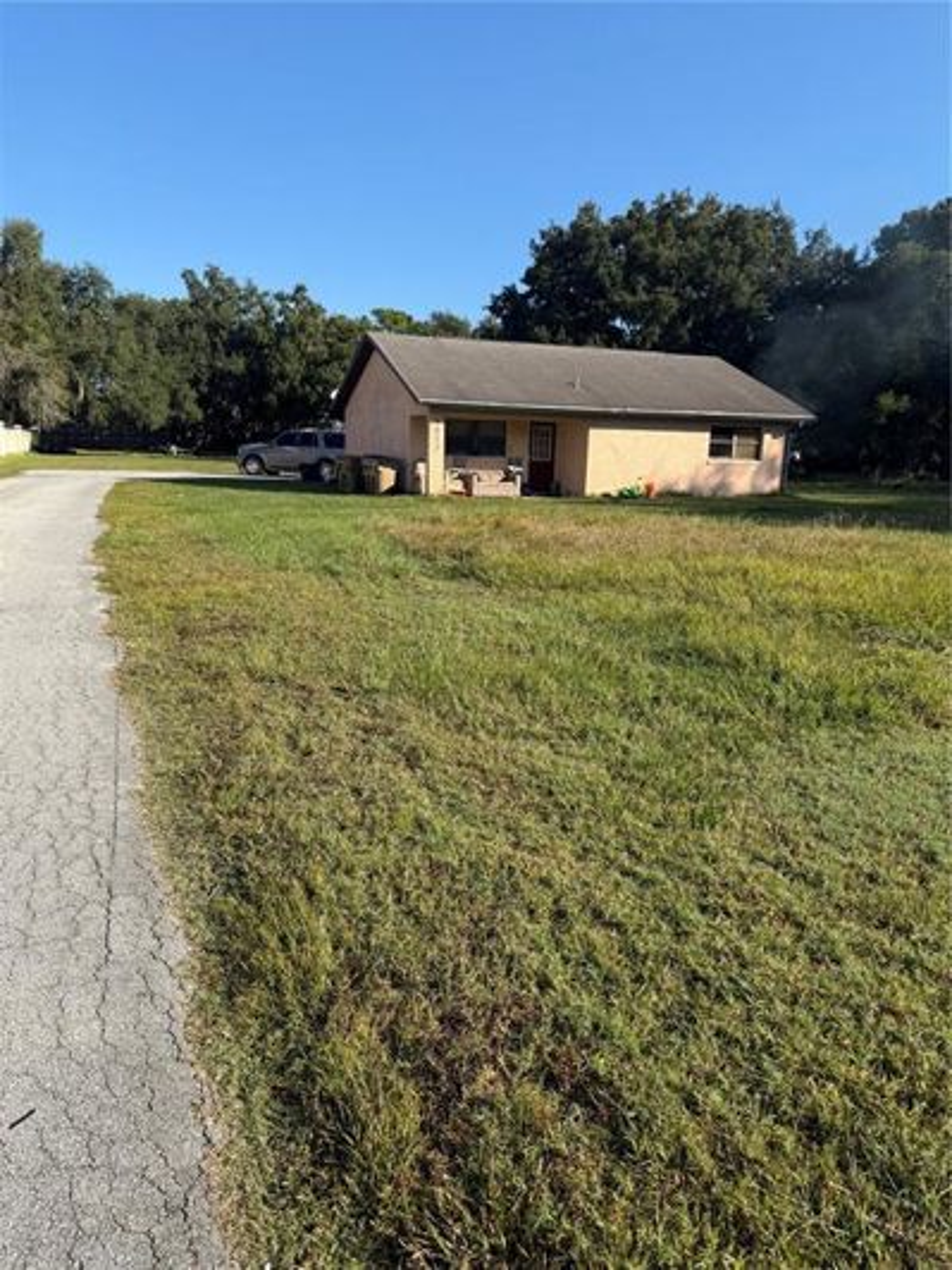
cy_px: 635
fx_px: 880
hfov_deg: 56.8
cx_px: 476
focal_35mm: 24
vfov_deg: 71.6
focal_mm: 6.76
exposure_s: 1/3021
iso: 80
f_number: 1.78
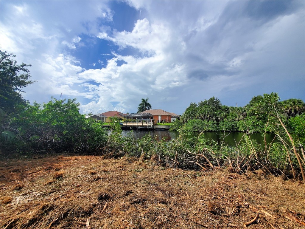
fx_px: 115
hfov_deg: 106.2
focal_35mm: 13
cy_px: 114
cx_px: 152
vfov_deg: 89.9
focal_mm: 1.8
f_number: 2.2
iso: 50
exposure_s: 1/1623
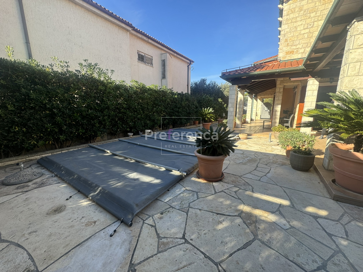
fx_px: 147
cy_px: 136
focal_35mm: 14
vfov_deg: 85.7
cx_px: 182
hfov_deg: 102.1
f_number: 2.2
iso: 40
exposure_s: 1/296
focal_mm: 2.22
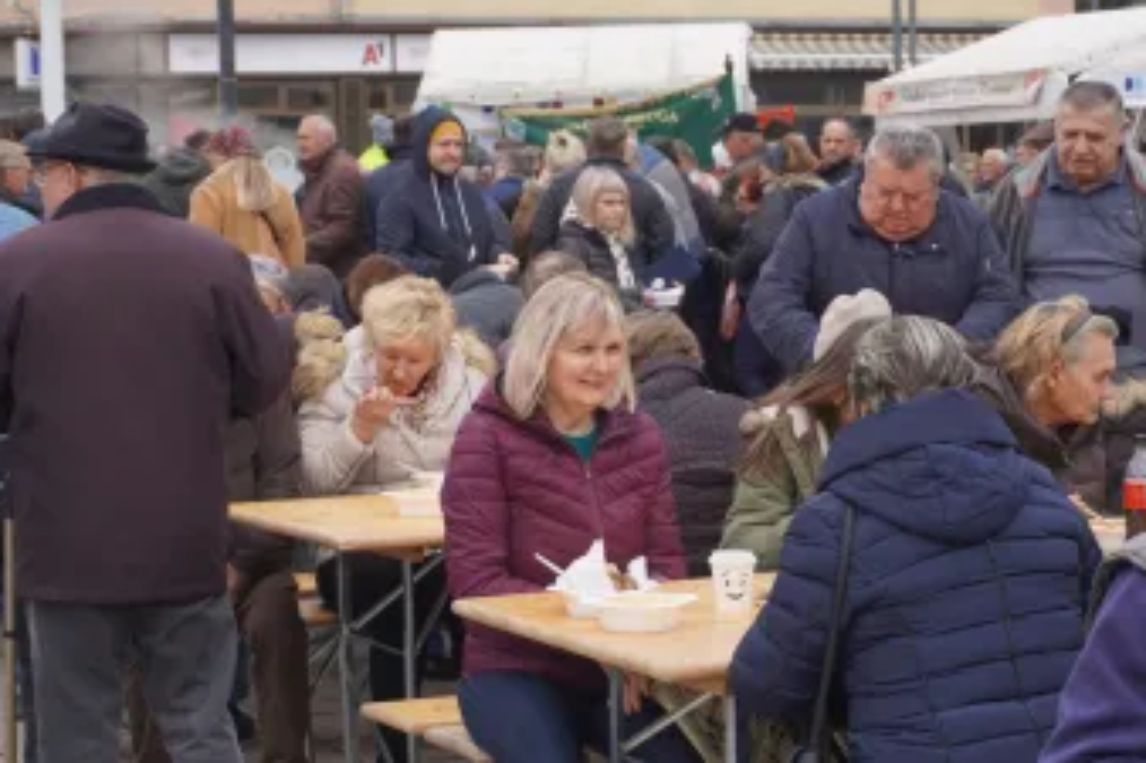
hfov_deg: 22.4
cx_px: 661
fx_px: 2895
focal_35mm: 91
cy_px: 388
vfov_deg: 15.0
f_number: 5.6
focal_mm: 50
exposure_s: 1/160
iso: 125
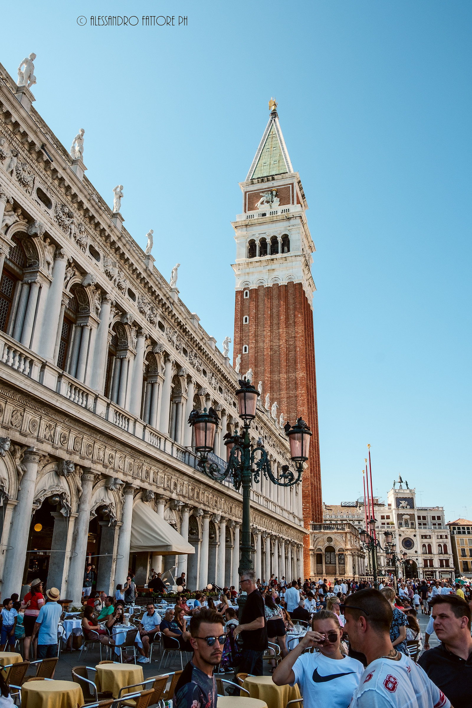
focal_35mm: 27
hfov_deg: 47.9
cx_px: 236
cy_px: 354
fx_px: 531
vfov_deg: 67.4
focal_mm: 18
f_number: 11
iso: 200
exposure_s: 1/160
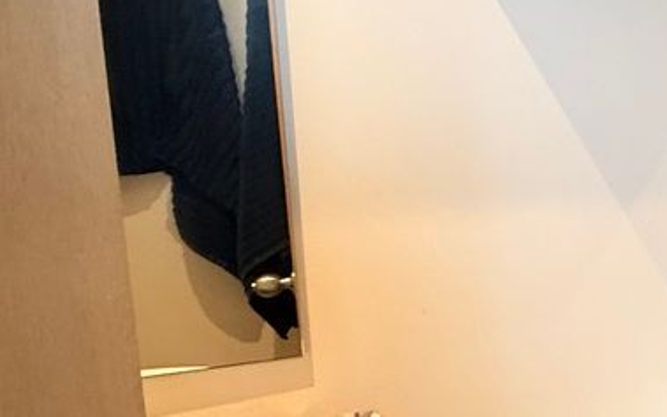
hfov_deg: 27.8
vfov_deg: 27.4
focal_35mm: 47
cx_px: 1014
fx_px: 854
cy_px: 195
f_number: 2.2
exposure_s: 1/60
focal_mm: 2.22
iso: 400
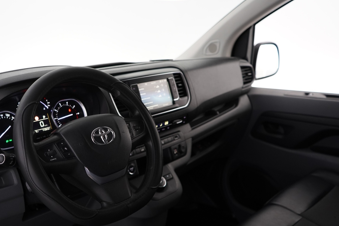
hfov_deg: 51.3
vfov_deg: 35.8
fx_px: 348
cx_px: 124
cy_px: 135
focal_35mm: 37
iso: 1250
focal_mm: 28
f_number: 3.5
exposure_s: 1/25
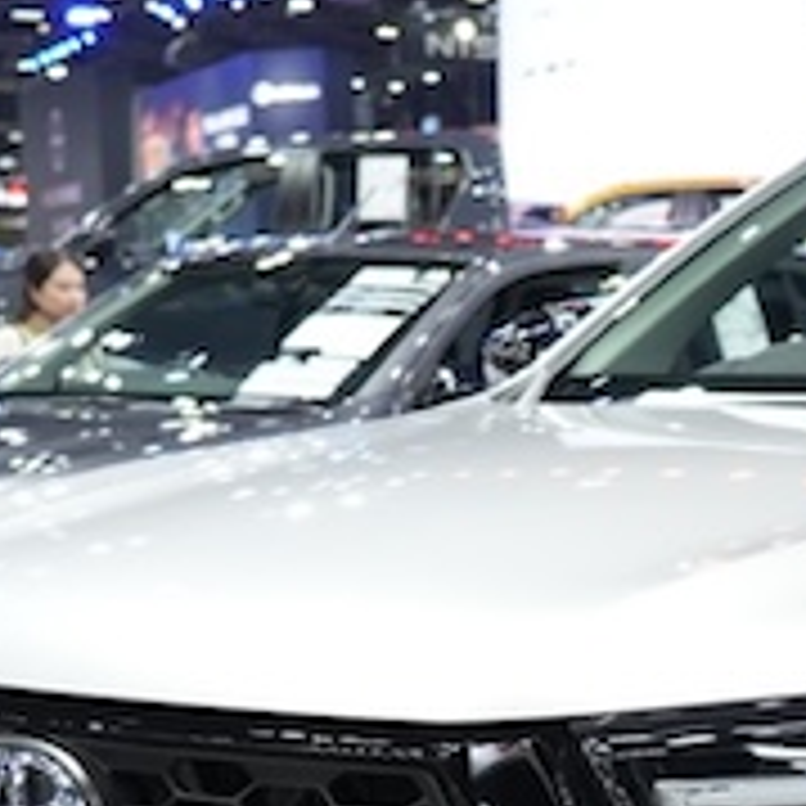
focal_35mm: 110
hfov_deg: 15.0
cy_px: 934
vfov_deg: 15.3
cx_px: 1090
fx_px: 2898
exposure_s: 1/160
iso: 1250
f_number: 4
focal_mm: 29
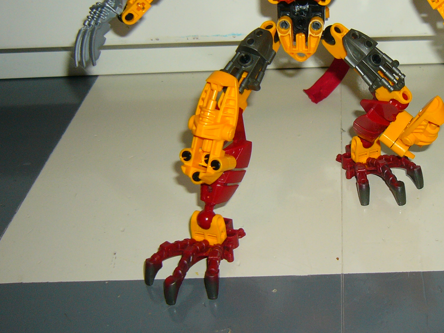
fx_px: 757
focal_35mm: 59
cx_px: 318
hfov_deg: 32.2
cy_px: 123
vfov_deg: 24.7
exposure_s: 1/60
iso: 100
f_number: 2.8
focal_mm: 5.8
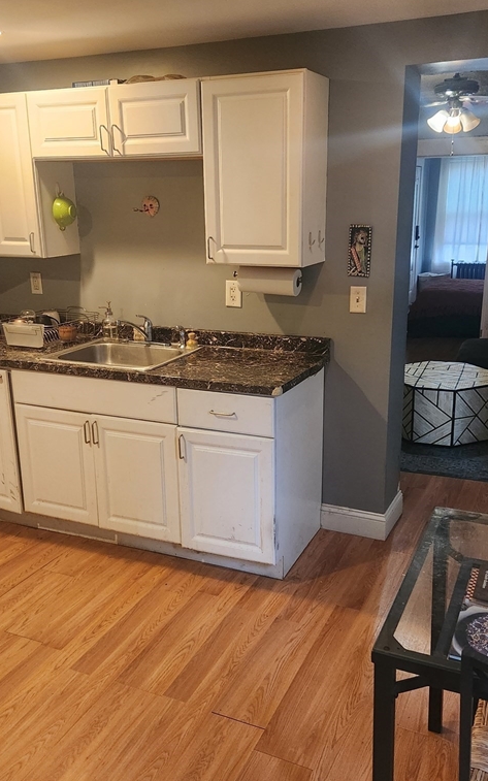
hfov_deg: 38.3
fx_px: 702
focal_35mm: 33
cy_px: 391
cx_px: 246
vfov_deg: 58.1
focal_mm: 5.4
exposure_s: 1/120
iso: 640
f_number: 1.8
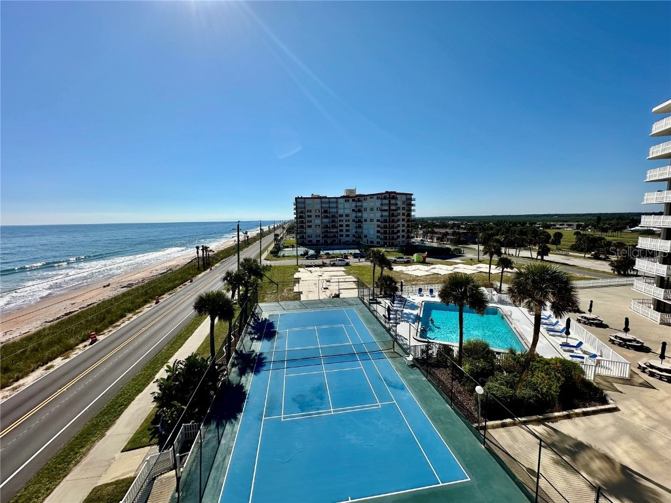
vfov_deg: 85.7
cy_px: 252
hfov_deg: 102.1
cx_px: 336
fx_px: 271
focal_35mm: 14
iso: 50
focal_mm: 2.22
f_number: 2.2
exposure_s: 1/4651
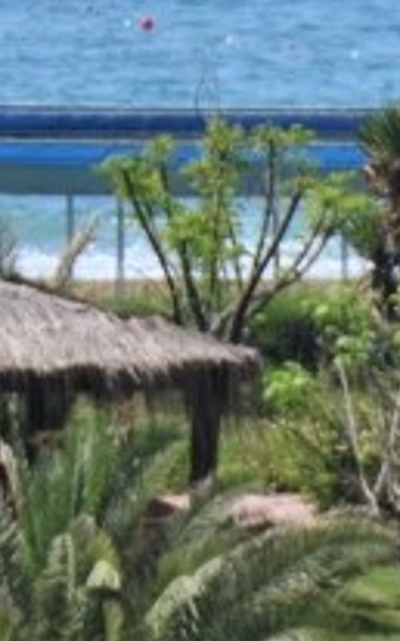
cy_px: 1124
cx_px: 1254
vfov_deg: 4.0
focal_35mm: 526
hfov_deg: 2.5
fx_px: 9194
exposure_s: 1/500
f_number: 5.6
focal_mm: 62
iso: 100
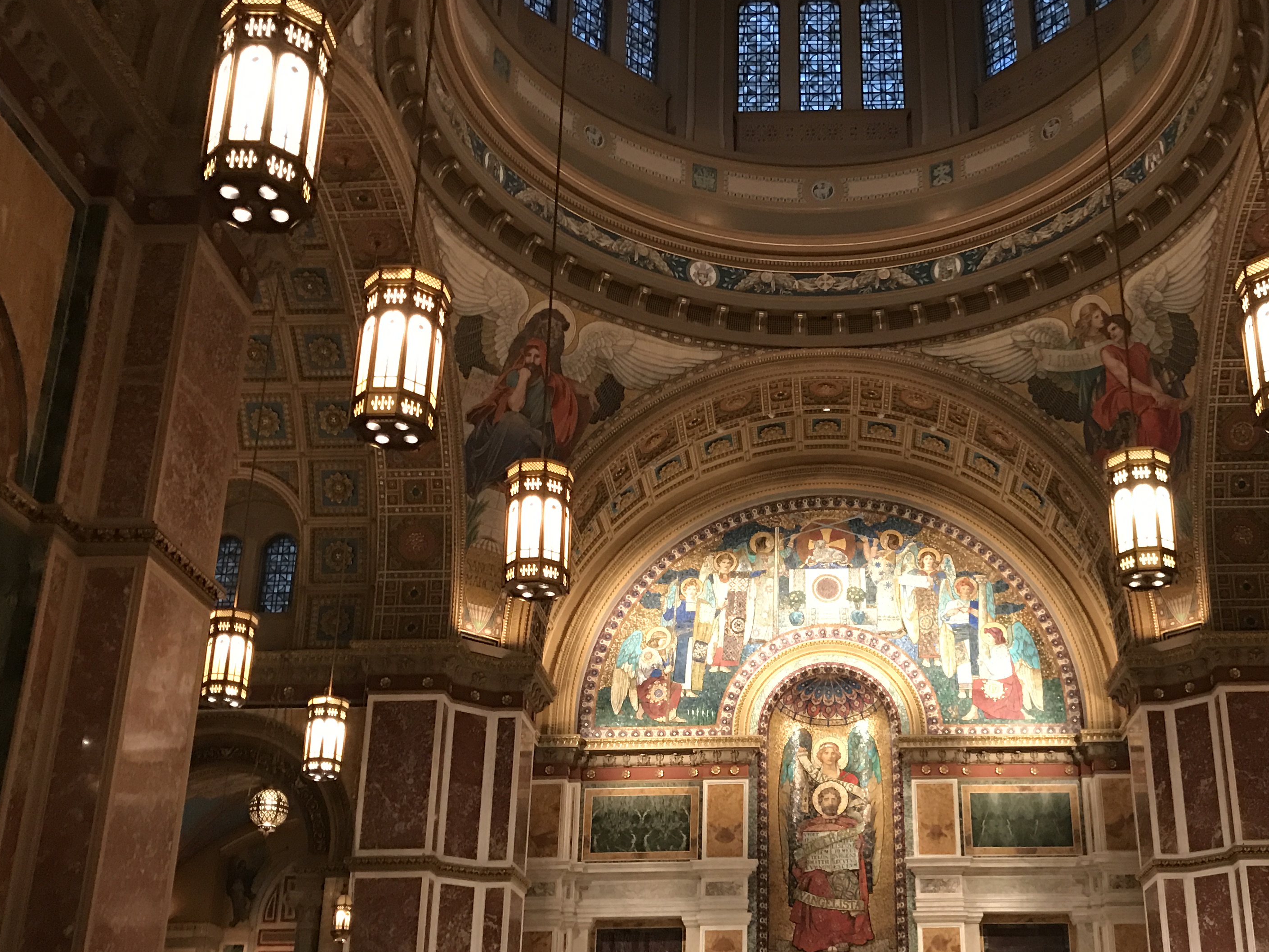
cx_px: 831
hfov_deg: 46.2
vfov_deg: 35.7
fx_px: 1466
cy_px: 617
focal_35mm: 40
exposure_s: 1/9
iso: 100
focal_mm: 3.99
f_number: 1.8
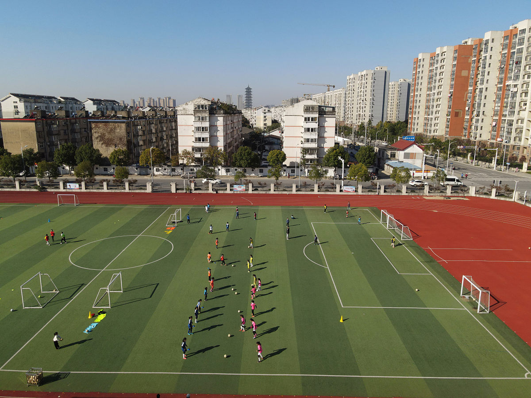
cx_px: 266
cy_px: 199
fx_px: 368
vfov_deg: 56.8
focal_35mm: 24
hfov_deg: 71.6
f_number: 2.8
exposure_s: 1/800
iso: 100
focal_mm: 4.5
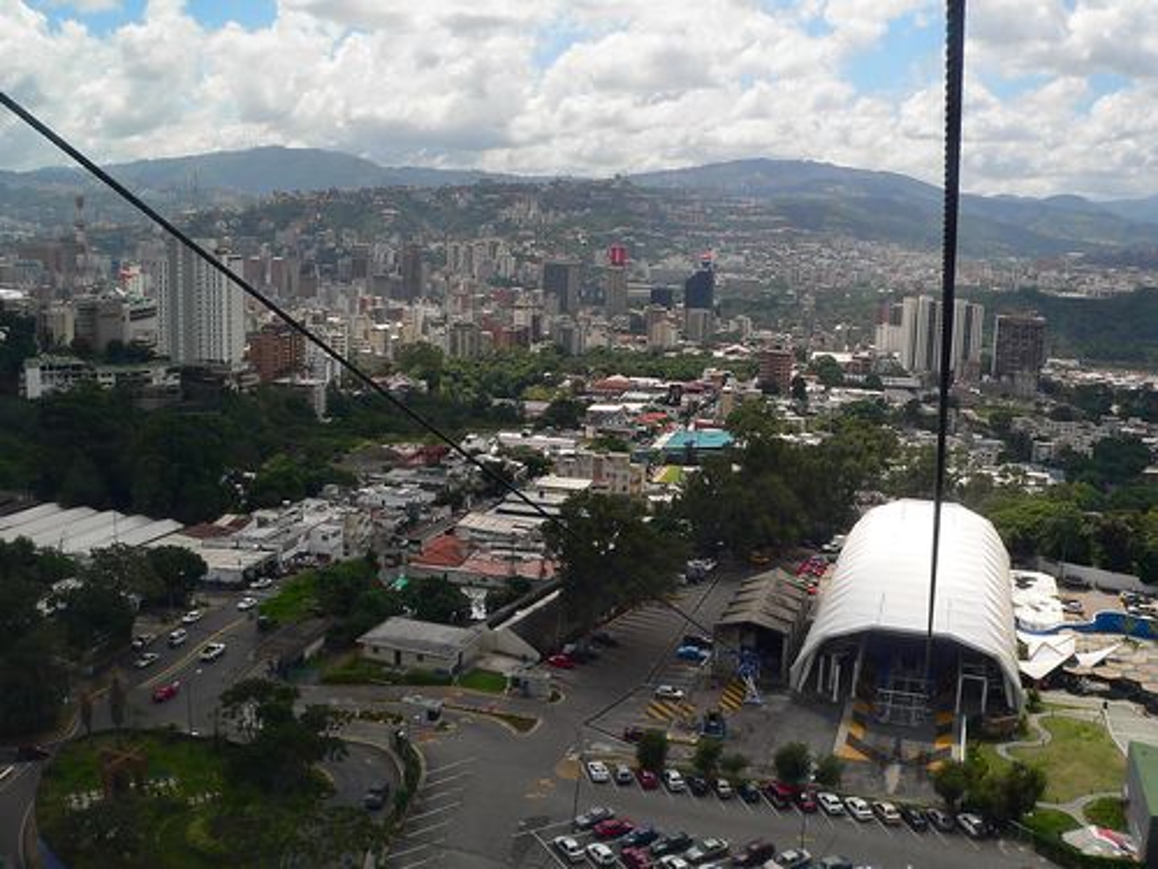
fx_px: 1204
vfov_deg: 39.7
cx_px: 579
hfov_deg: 51.4
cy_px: 434
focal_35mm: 36
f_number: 4
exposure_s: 1/400
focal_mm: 6
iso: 80
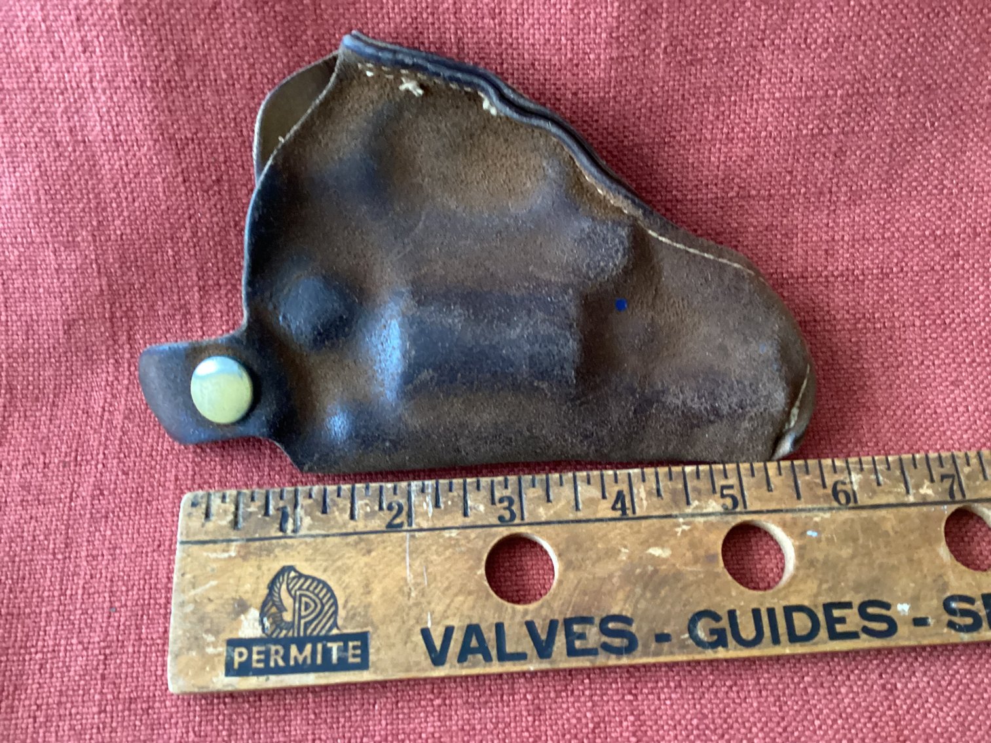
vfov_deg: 45.4
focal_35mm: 31
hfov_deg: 58.3
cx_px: 496
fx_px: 888
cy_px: 372
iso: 500
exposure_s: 1/30
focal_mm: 3.3
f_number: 2.4
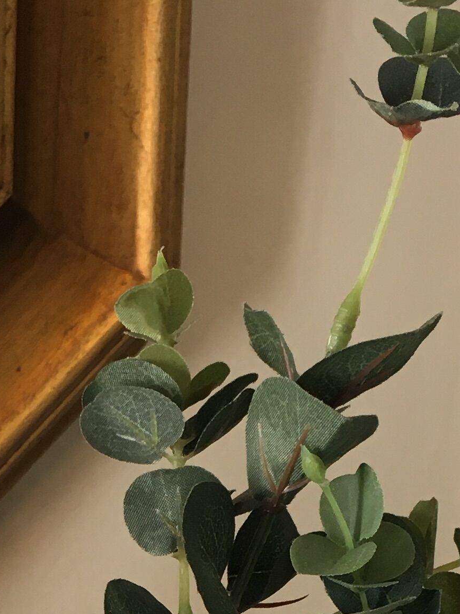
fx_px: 1790
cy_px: 771
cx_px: 75
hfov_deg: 14.5
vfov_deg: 18.3
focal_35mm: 101
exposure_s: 1/33
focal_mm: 4.15
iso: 32
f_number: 2.2
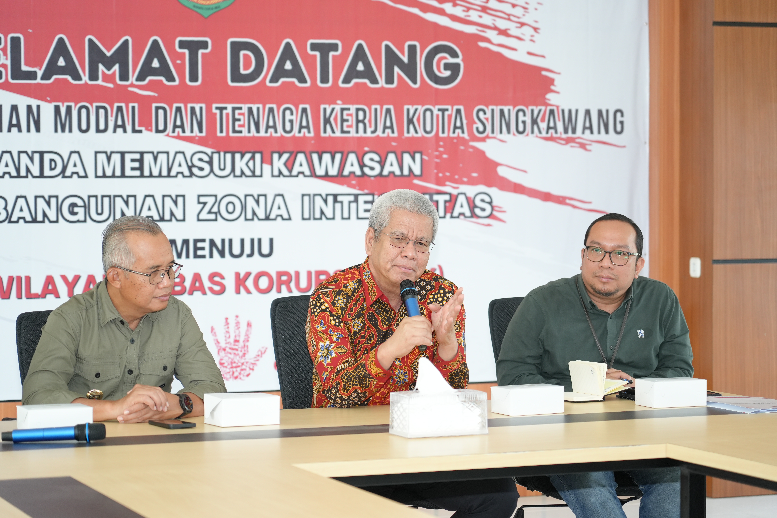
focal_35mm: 105
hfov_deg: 19.5
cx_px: 388
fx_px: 2266
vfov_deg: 13.0
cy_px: 259
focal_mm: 105
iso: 1250
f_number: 4
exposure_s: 1/160
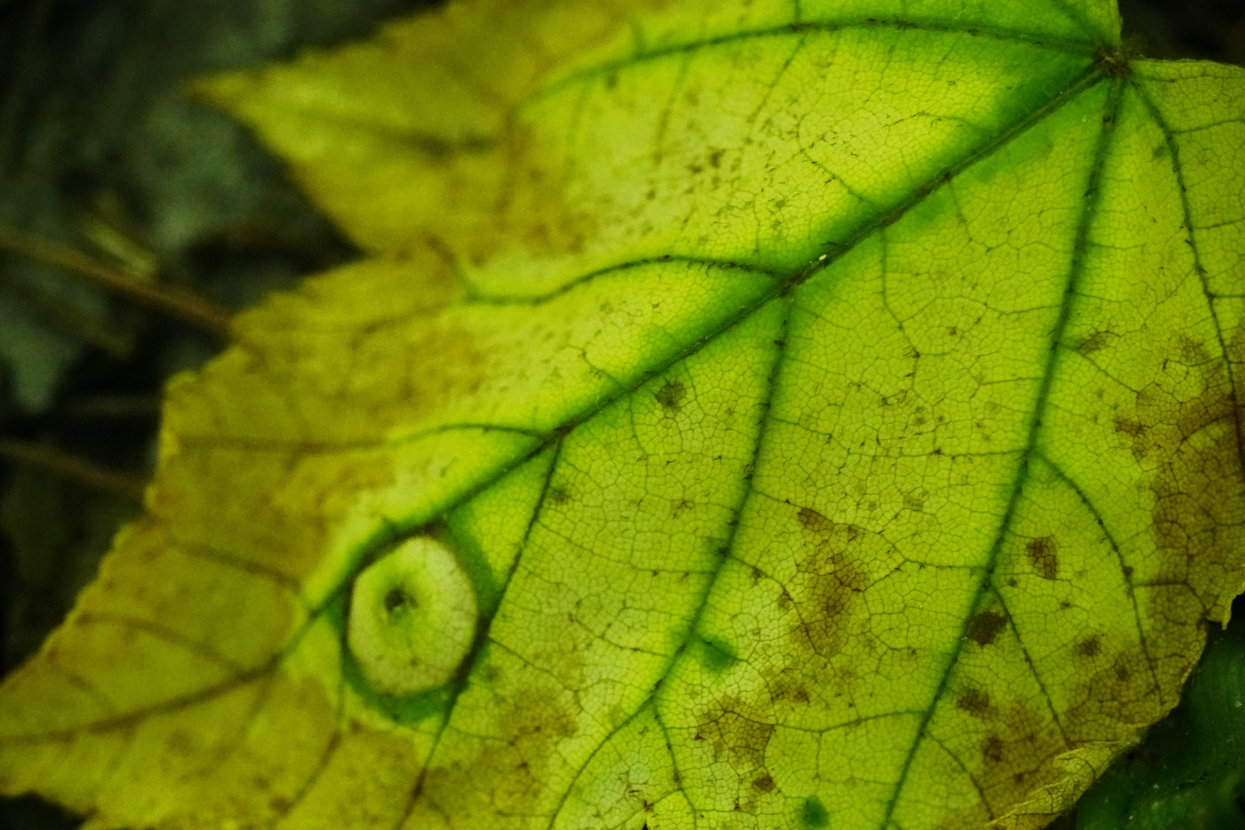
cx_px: 622
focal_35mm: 195
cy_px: 415
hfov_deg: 10.5
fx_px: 6743
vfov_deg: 7.0
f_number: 11
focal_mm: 130
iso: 5000
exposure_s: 1/250
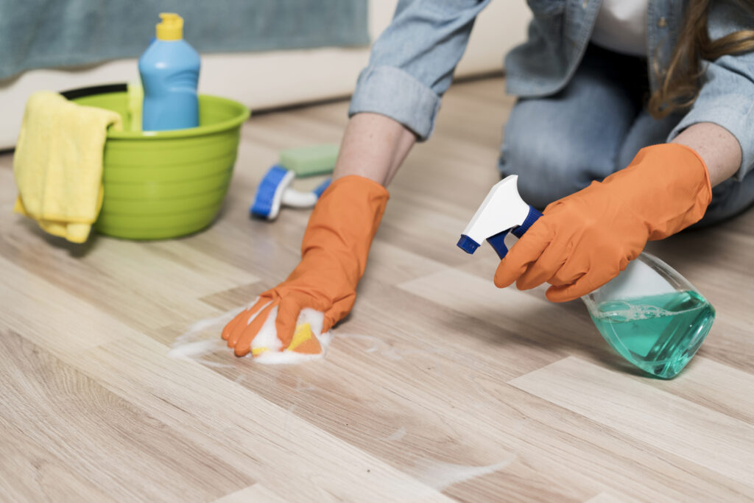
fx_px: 1152
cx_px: 377
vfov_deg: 24.6
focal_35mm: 55
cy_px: 252
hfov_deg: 36.2
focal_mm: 55
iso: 320
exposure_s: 1/160
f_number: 3.2
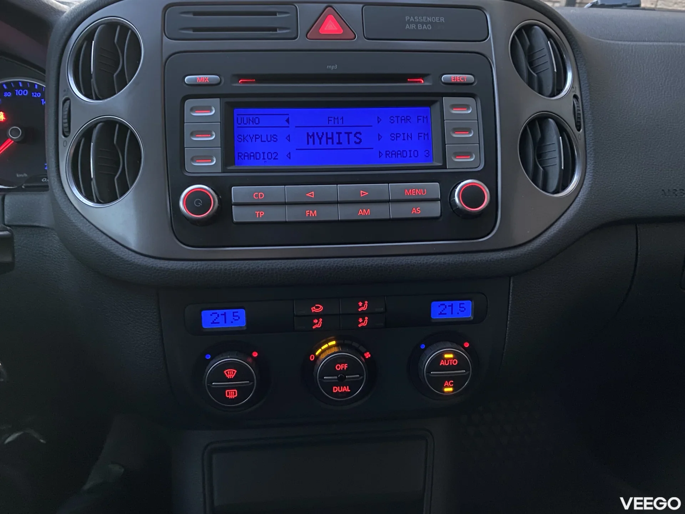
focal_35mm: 26
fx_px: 515
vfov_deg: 53.1
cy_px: 257
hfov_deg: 67.3
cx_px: 342
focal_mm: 4.25
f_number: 1.8
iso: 500
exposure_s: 1/10
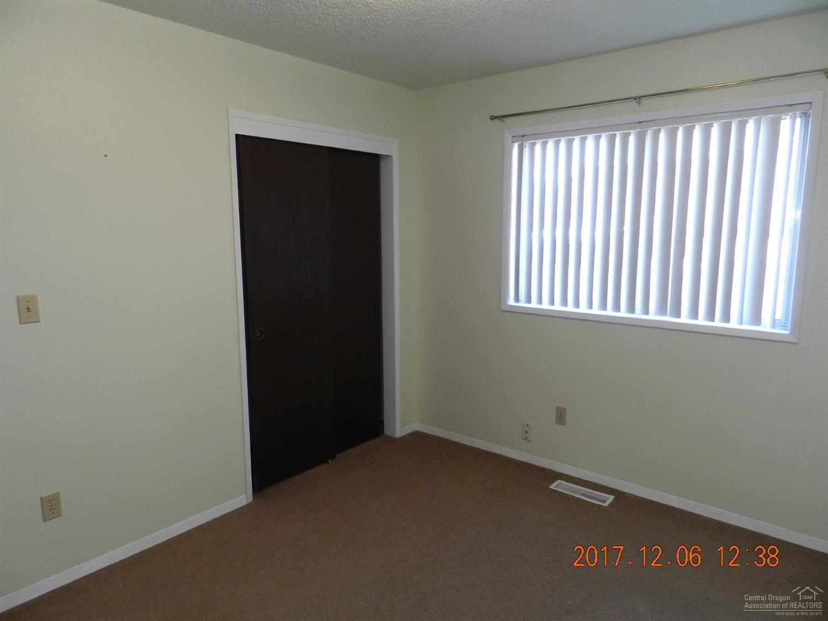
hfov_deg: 73.9
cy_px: 310
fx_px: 550
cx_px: 414
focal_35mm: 23
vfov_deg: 58.9
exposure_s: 1/30
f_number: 3.4
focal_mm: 4
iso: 200
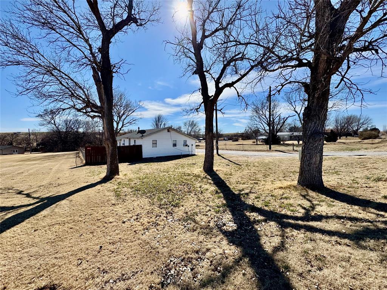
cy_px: 145
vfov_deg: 85.7
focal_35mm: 14
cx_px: 194
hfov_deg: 102.1
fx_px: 157
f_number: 2.2
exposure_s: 1/3906
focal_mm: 2.22
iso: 50
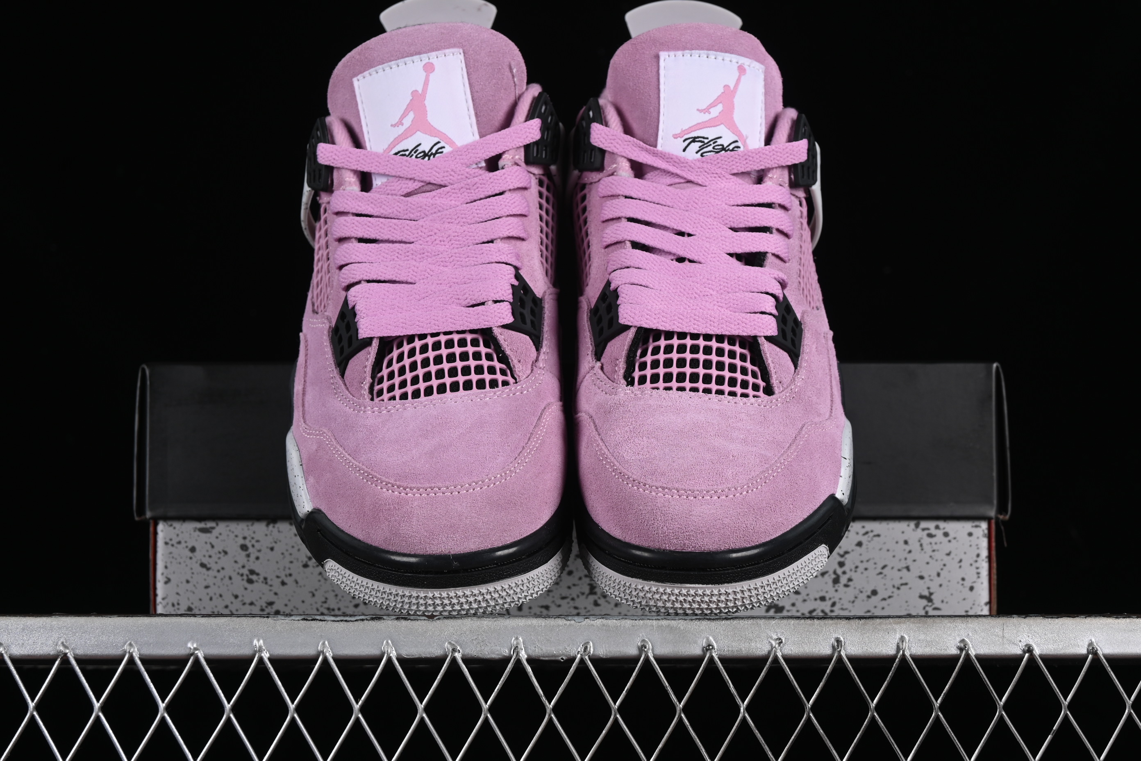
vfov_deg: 18.2
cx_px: 570
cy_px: 380
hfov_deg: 27.0
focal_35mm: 75
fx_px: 2377
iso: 160
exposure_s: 1/80
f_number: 8
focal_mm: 50
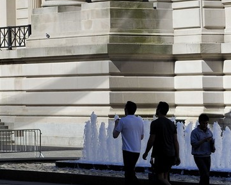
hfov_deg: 7.9
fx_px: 1648
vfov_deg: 6.3
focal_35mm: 241
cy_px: -128
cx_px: -62
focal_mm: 58
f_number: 11
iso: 200
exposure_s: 1/250
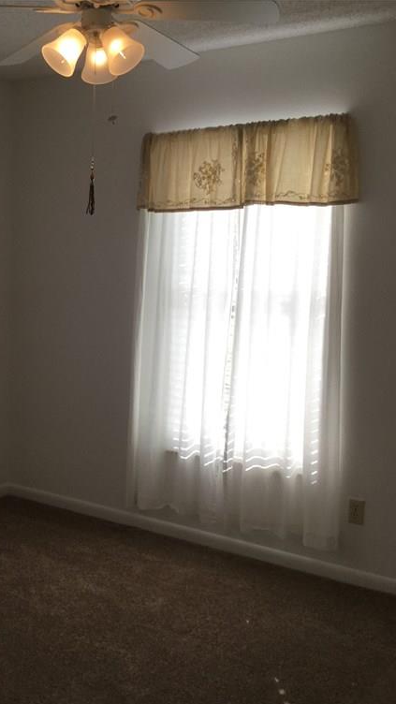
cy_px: 359
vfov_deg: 44.6
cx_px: 22
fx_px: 859
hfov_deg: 25.0
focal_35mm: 46
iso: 25
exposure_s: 1/120
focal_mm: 3.3
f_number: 2.4
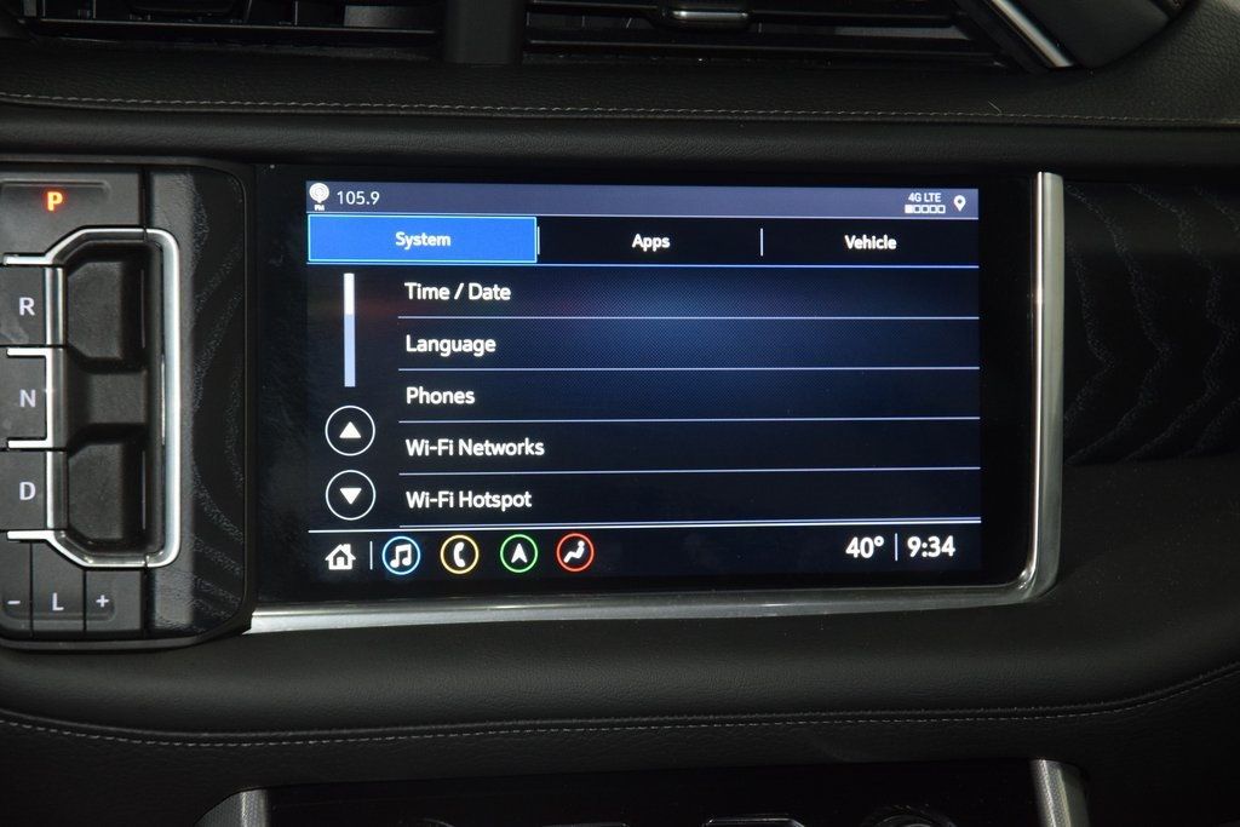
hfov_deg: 19.5
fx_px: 3617
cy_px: 414
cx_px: 620
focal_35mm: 105
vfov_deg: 13.0
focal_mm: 70
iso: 1800
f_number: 4.5
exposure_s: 1/60
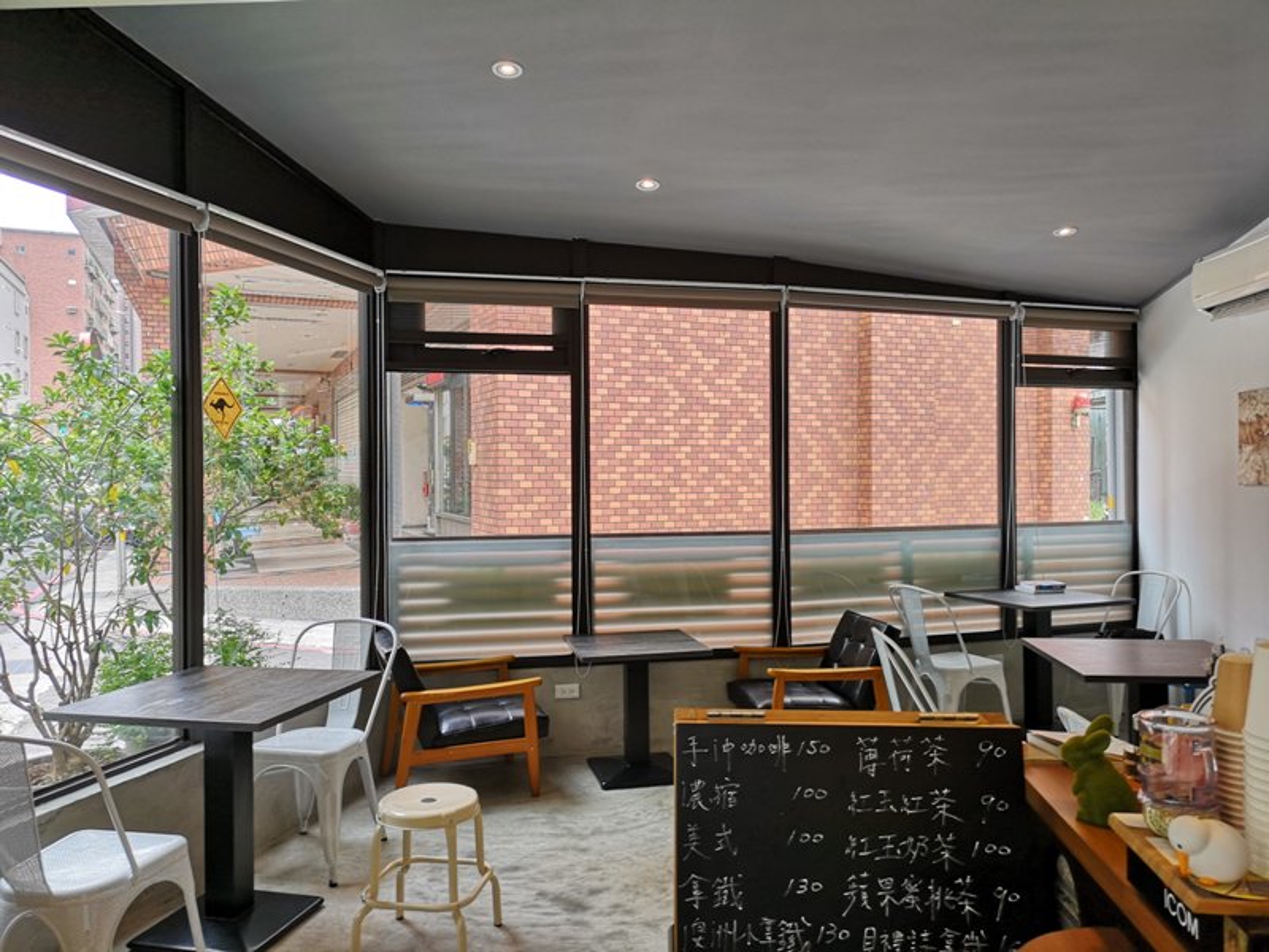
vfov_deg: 51.4
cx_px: 634
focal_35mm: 27
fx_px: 990
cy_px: 476
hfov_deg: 65.3
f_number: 1.8
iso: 64
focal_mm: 3.95
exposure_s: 1/120
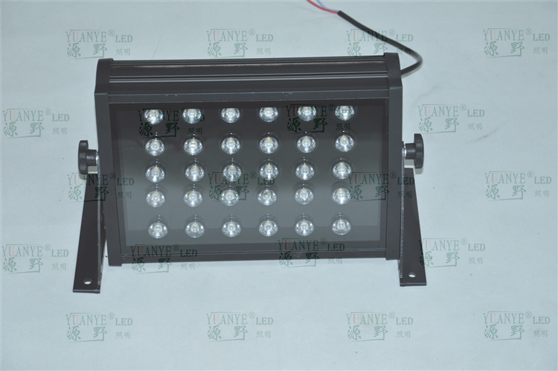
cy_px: 186
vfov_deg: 13.0
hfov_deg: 19.5
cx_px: 279
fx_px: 1625
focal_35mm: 105
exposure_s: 1/30
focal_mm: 70
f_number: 5.3
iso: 400
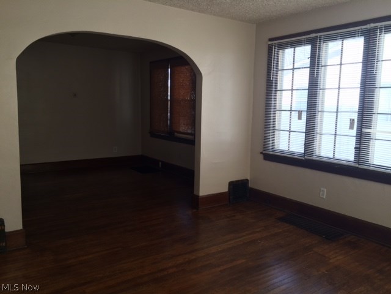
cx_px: 196
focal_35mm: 29
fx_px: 328
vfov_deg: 48.2
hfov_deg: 61.7
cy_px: 147
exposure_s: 1/186
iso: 32
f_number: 2.2
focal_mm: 4.15
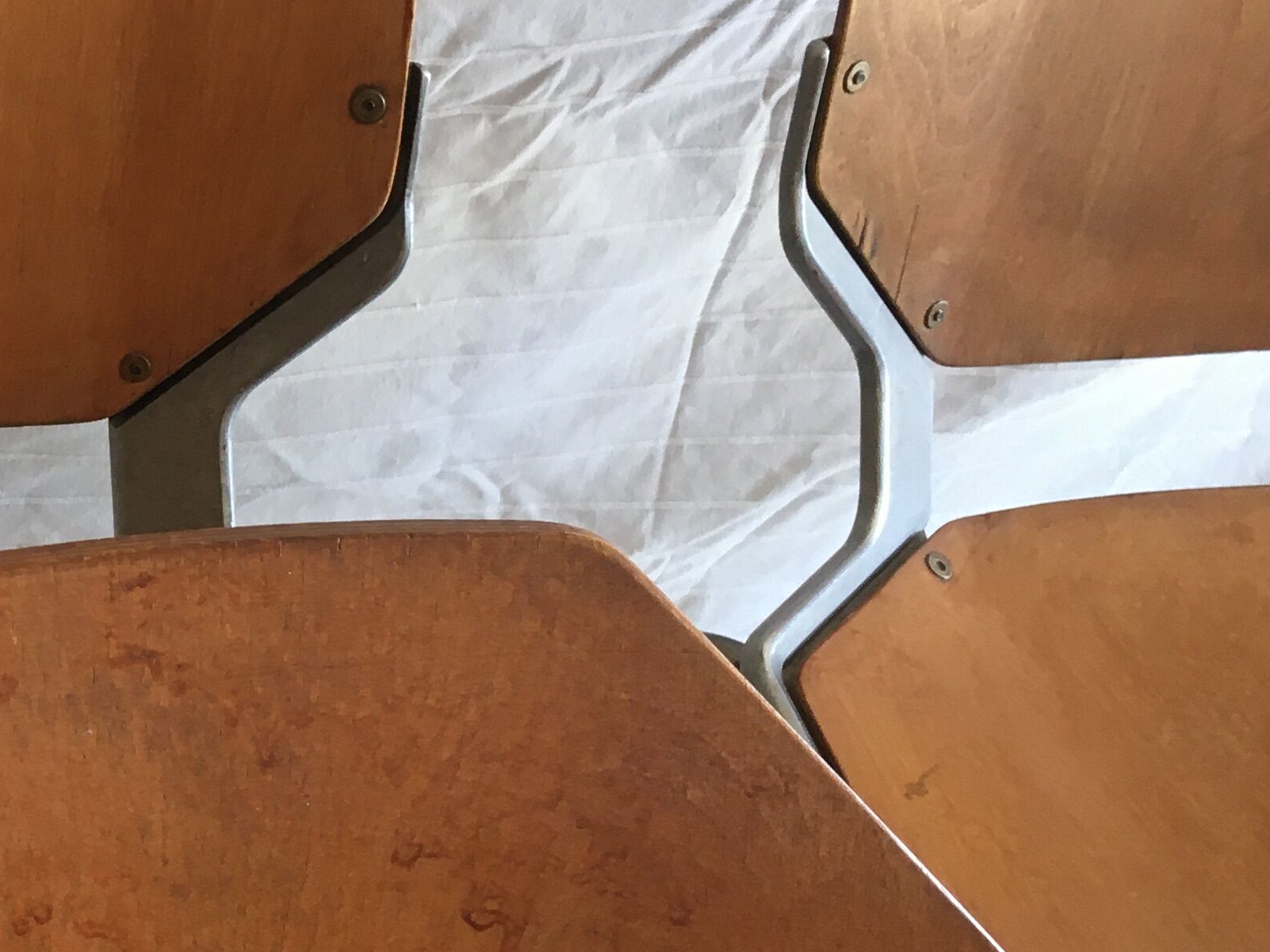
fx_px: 2678
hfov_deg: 24.5
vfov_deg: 20.1
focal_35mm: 73
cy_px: 679
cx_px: -200
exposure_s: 1/33
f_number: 2.2
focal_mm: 4.15
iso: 40
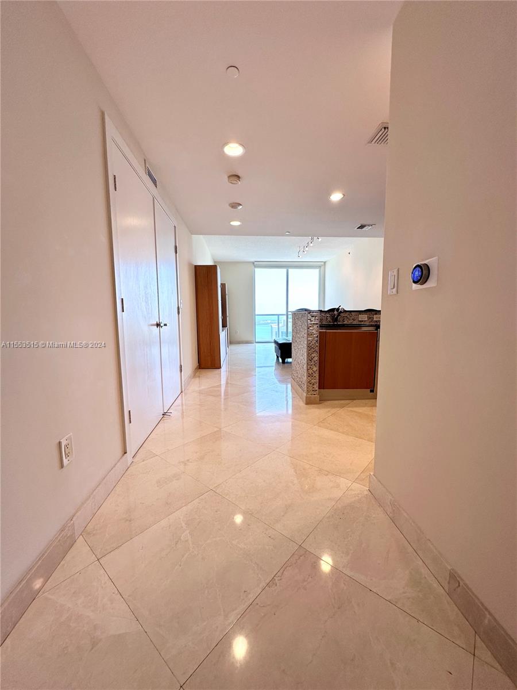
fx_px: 279
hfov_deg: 85.7
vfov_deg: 102.1
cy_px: 345
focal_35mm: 14
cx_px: 258
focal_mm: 2.22
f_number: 2.2
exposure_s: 1/120
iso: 64
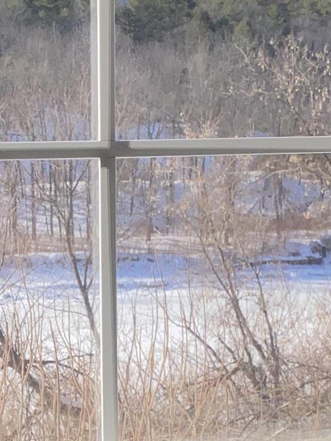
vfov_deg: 23.0
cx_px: -9
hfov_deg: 17.1
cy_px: 343
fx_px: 1071
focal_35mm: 84
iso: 32
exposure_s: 1/6410
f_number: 1.8
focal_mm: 4.25
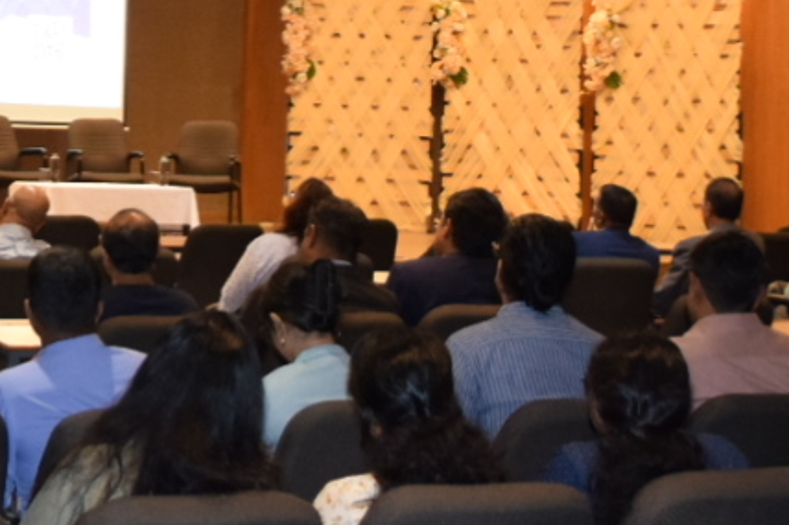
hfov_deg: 16.0
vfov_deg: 10.8
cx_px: -39
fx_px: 2738
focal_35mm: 125
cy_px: -114
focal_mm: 22
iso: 1400
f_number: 3.8
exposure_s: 1/60
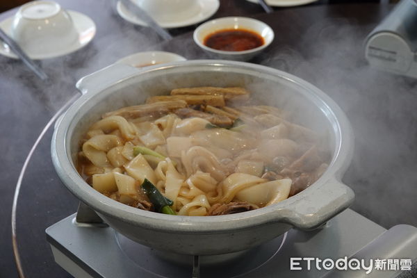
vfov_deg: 17.3
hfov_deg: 25.7
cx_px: 208
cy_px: 139
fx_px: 915
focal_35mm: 79
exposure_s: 1/250
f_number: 4
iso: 1000
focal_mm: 28.91
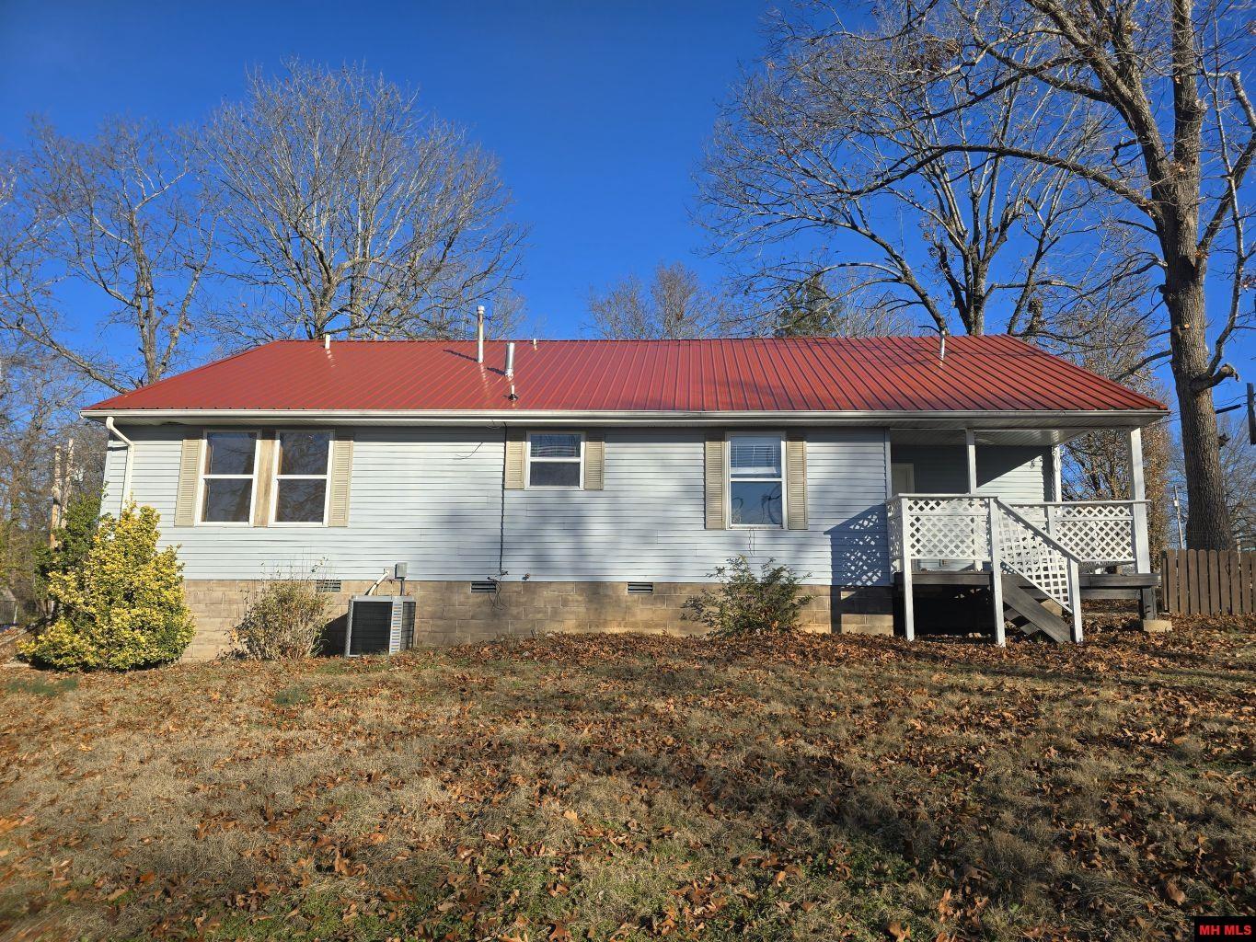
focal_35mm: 23
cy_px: 471
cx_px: 628
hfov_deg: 73.9
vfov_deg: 58.9
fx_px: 835
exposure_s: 1/675
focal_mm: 6.3
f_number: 1.7
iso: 12
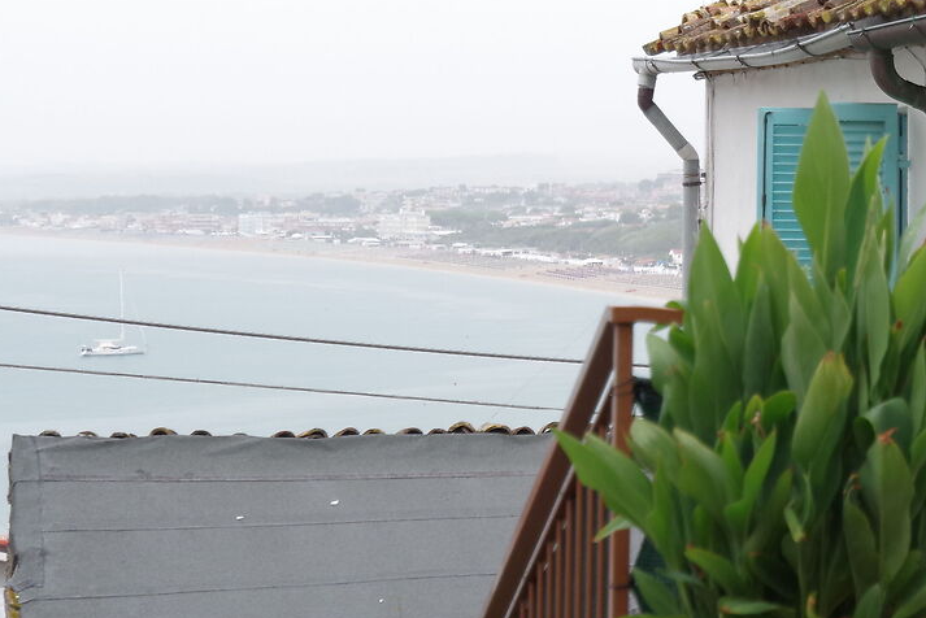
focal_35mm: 101
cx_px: 990
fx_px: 2599
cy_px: 34
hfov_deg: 19.4
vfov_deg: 13.4
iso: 400
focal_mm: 30
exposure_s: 1/320
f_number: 2.8
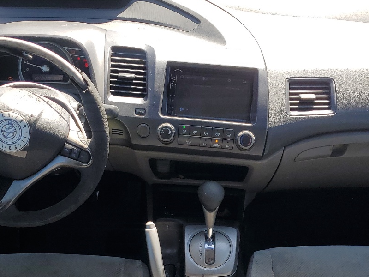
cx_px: 190
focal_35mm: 52
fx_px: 554
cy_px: 238
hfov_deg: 36.8
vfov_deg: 27.2
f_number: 1.5
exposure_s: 1/625
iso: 50
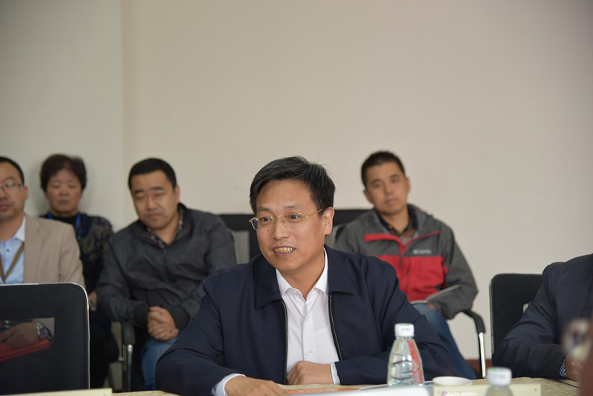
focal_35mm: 82
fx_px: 1351
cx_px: 296
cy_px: 198
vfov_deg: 16.7
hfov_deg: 24.8
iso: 200
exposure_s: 1/20
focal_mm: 82
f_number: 4
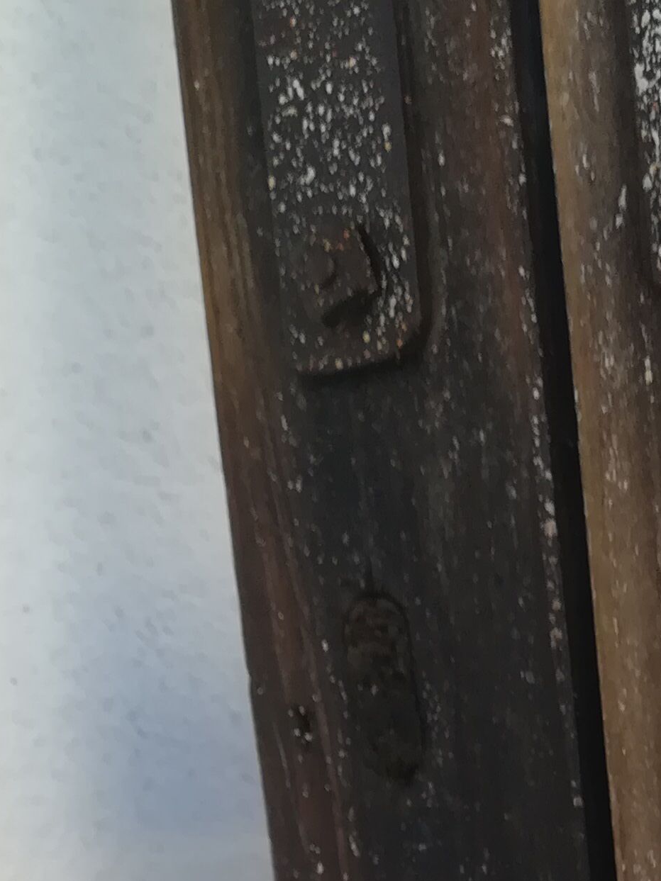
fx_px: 2114
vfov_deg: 20.4
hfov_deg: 17.0
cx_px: 801
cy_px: 1293
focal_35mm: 83
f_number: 2.2
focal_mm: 3.83
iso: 50
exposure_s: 1/265
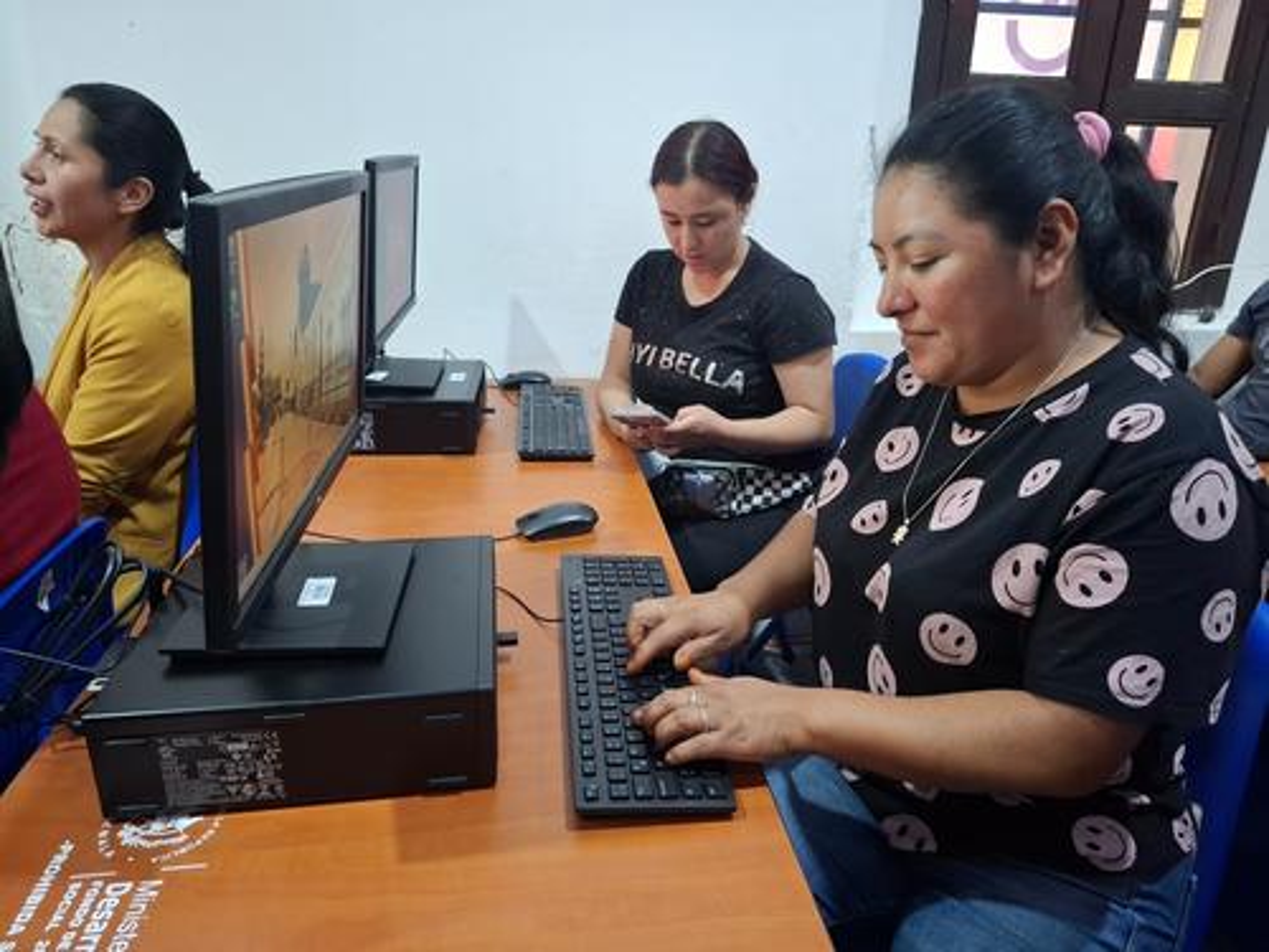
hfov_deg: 73.9
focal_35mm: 23
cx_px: 634
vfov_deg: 58.9
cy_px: 476
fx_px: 843
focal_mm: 5.54
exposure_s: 1/30
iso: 400
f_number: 1.8
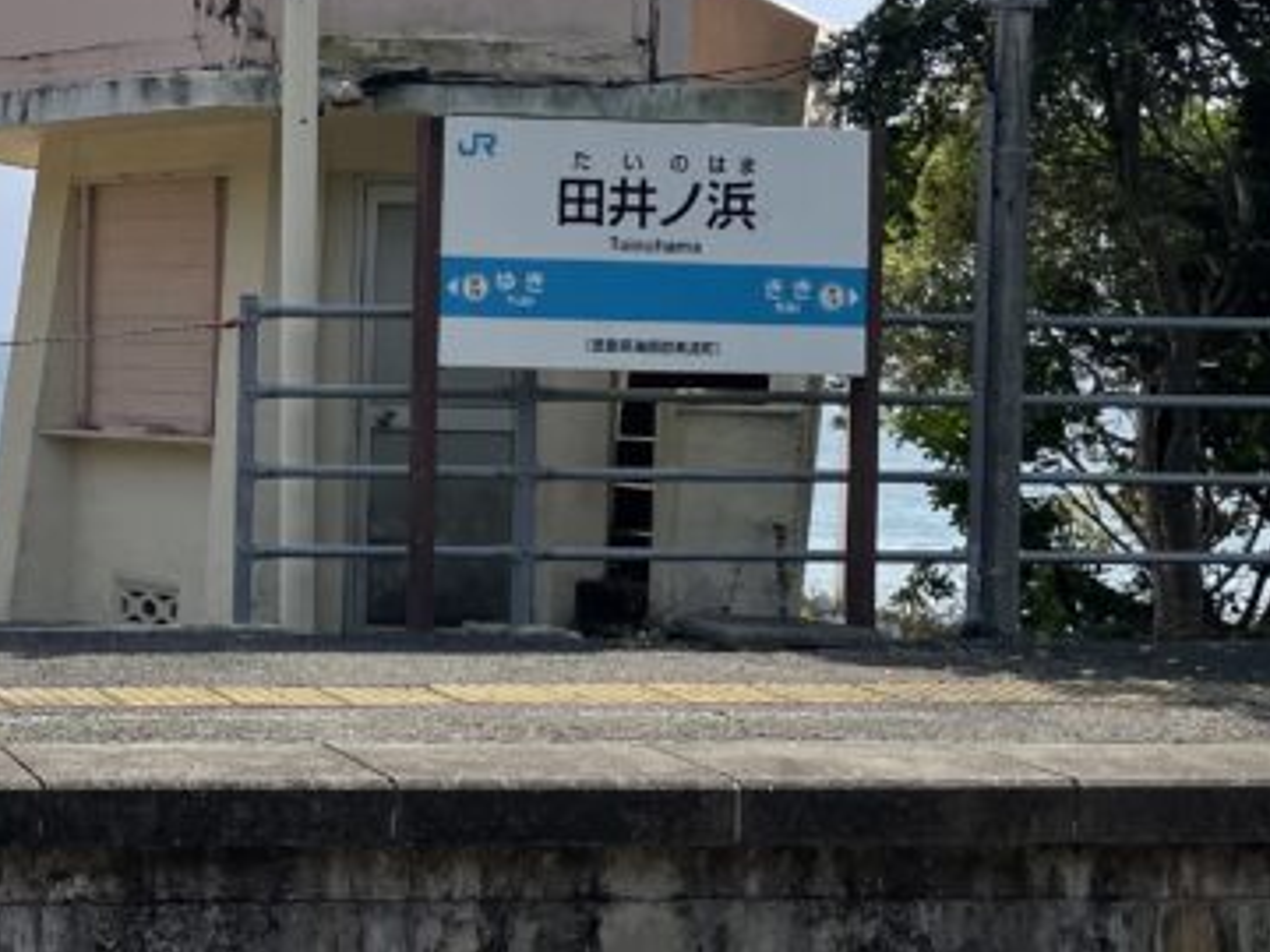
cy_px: 342
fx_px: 2715
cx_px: -243
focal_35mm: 74
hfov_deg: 24.0
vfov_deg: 19.9
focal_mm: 4.2
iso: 32
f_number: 1.6
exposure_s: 1/5814
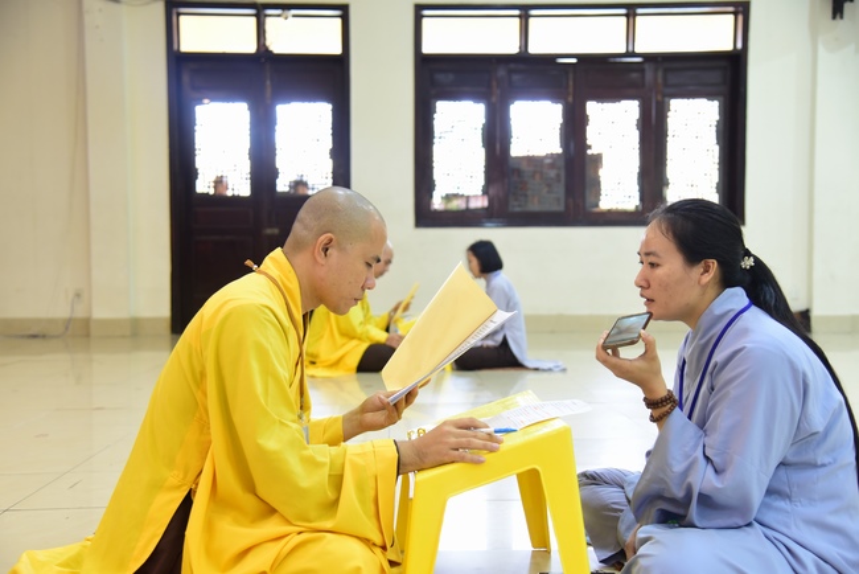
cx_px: 430
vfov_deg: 29.3
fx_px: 1098
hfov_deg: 42.7
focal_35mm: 46
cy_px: 287
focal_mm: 46
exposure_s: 1/30
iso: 1250
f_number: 4
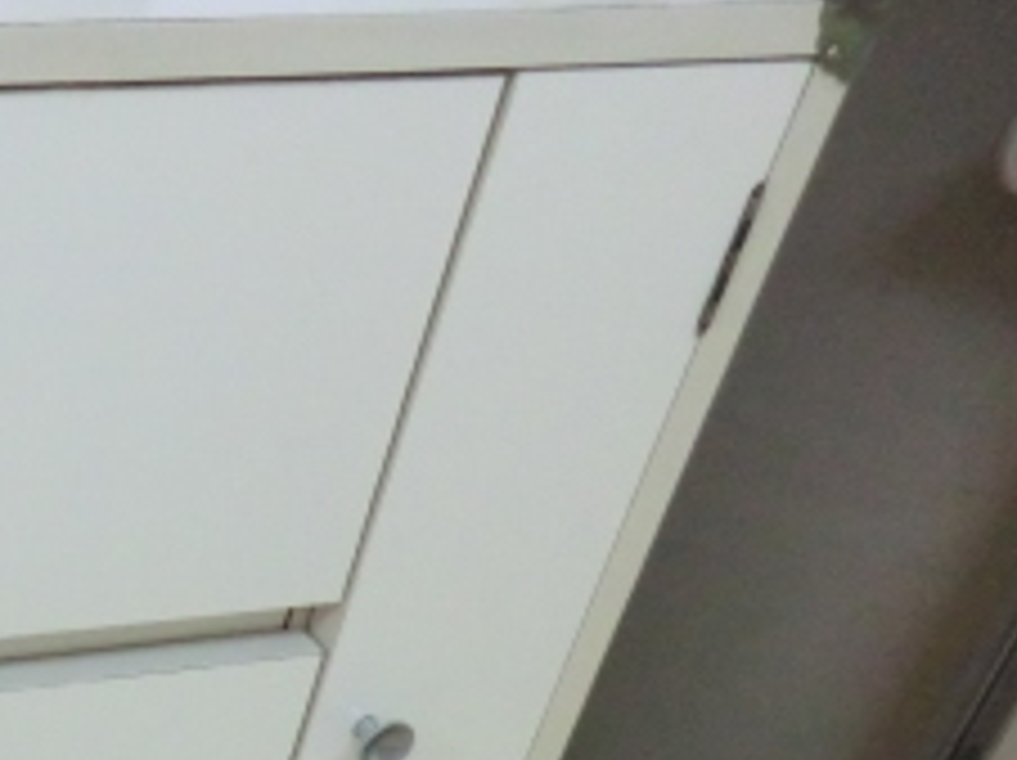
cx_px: -405
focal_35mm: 68
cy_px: 926
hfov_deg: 24.0
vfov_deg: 20.1
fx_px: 1996
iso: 400
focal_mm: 4.3
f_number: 3.2
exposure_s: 1/60
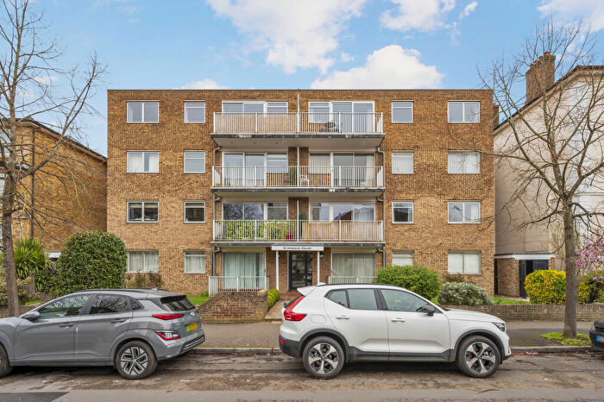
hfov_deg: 100.4
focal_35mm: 15
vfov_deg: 77.3
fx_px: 252
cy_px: 201
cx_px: 302
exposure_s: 1/100
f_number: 8
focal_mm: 15
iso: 200
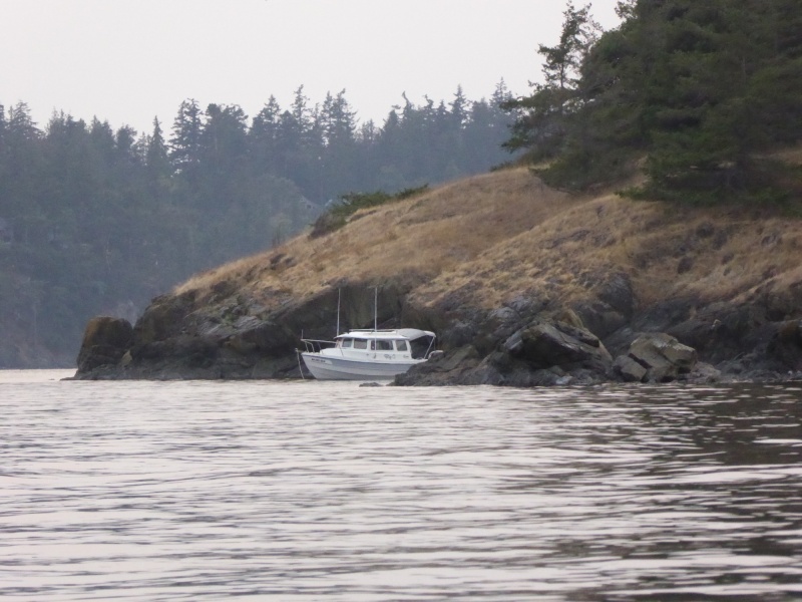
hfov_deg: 6.0
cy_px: 301
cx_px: 401
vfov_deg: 4.5
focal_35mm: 333
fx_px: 7715
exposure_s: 1/320
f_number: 5.8
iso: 1250
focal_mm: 53.8
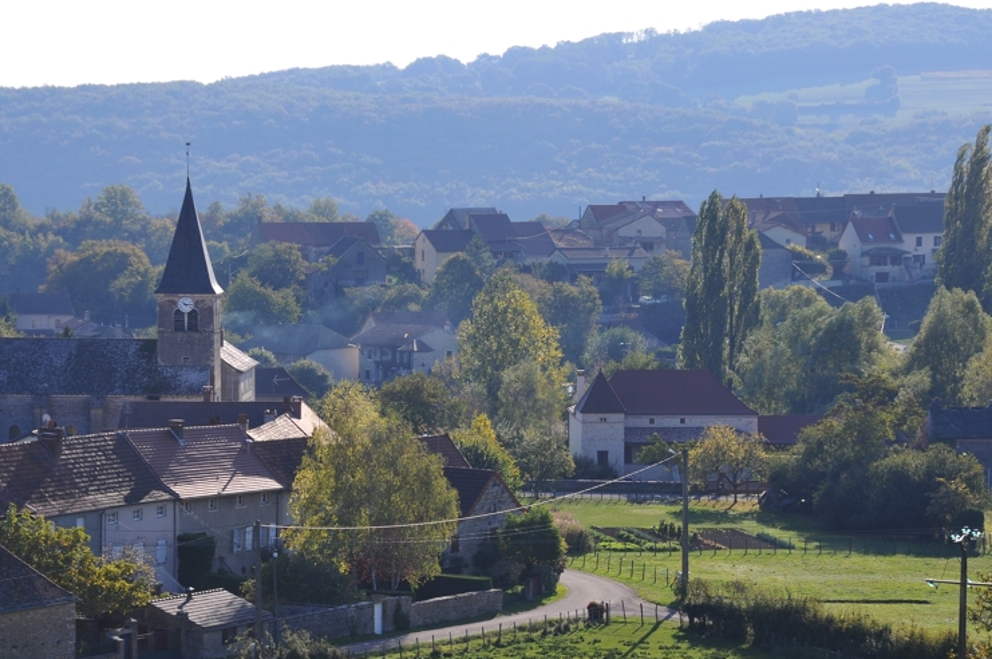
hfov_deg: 15.2
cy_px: 387
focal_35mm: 135
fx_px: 3707
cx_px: 332
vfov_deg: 10.2
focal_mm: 65
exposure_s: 1/320
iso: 200
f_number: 9
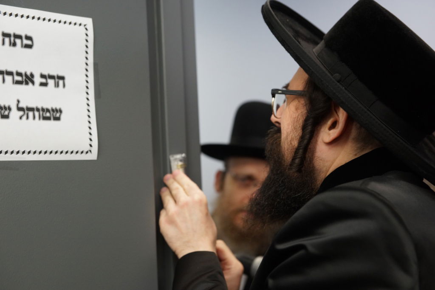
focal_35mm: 60
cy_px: 145
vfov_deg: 22.6
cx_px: 218
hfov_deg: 33.4
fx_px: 725
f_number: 4
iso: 1000
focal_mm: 60
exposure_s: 1/60
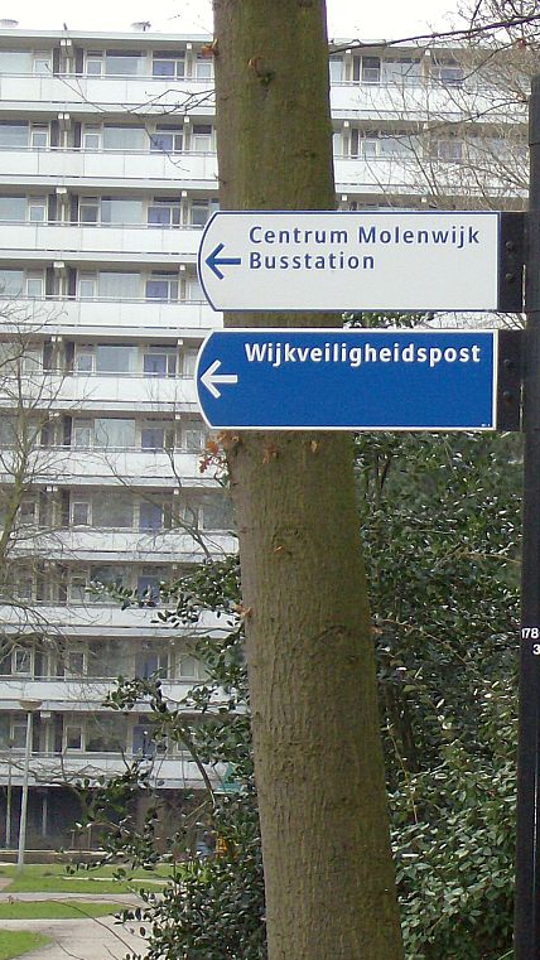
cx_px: 607
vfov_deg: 13.6
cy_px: 480
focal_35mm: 158
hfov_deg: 7.6
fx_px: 4022
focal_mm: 18
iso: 200
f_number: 4.8
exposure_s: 1/125
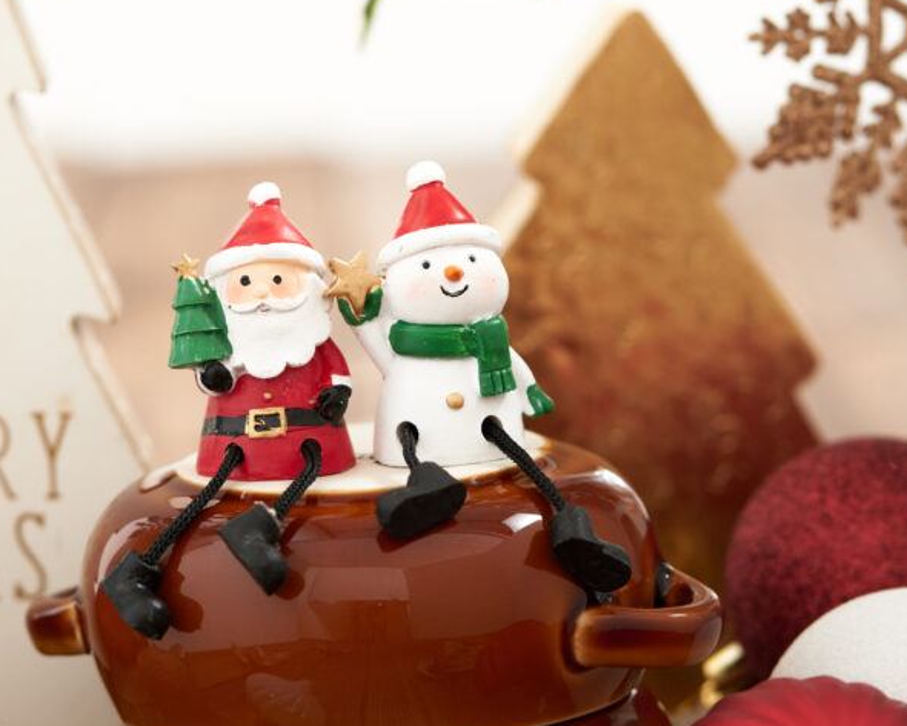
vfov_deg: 7.4
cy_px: 258
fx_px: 5579
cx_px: 266
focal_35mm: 208
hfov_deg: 9.3
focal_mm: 85
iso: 320
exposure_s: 1/60
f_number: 3.5
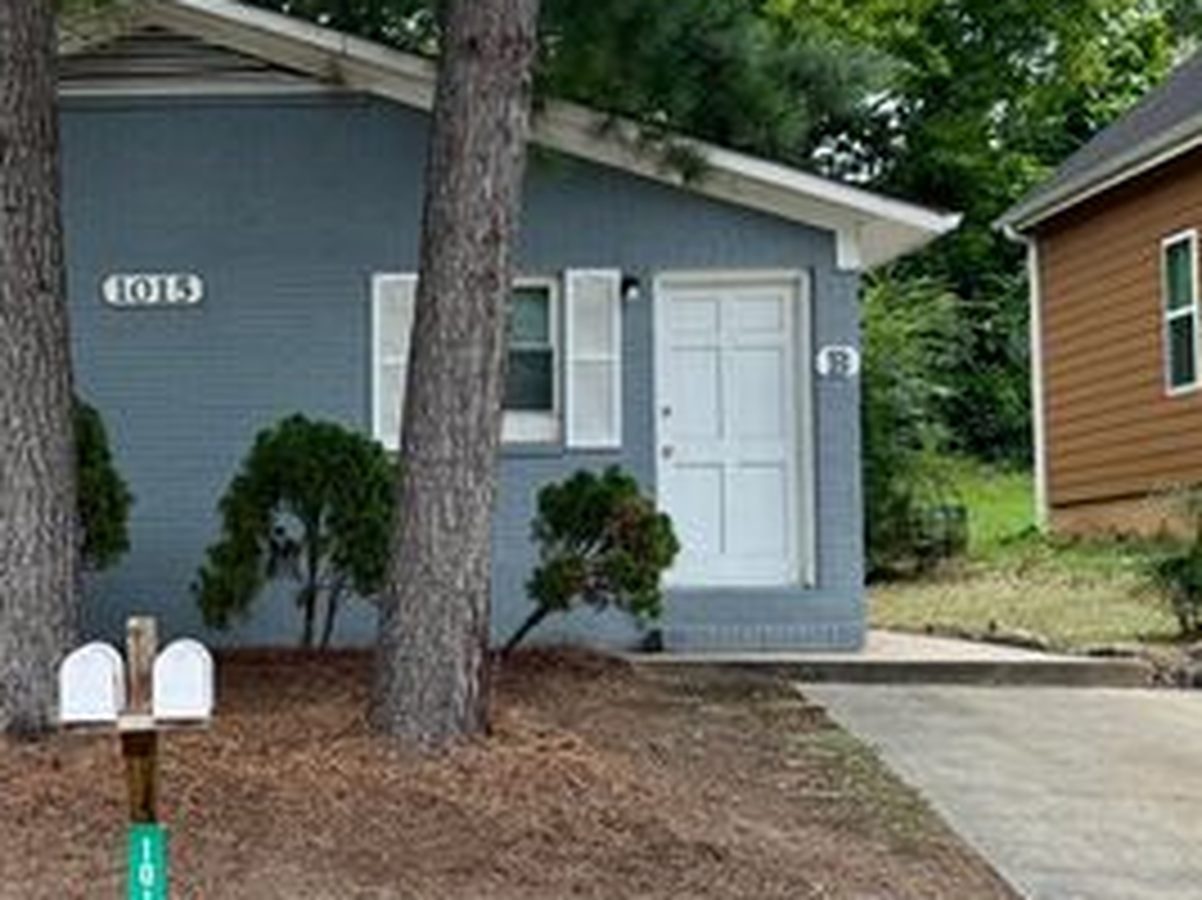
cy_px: 353
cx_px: 176
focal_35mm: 45
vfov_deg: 32.0
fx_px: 1562
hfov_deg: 39.7
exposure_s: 1/1151
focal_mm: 6.76
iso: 80
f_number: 1.78
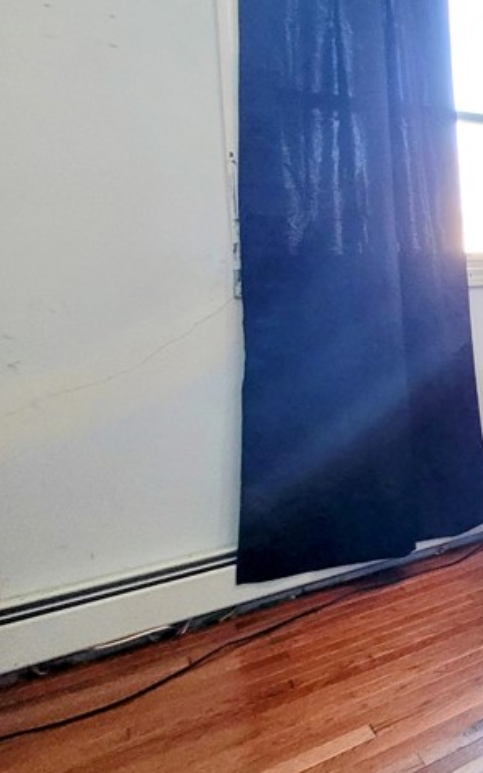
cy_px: 285
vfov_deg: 61.9
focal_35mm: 30
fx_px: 631
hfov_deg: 24.5
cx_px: 815
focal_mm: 1.74
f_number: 2.2
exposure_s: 1/30
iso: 320
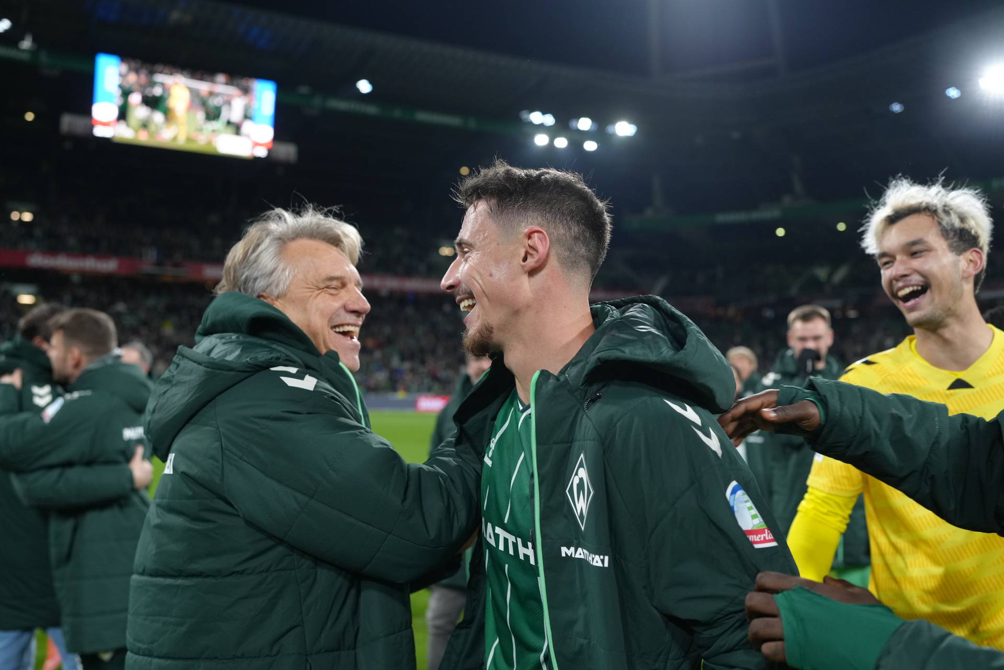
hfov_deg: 54.4
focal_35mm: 35
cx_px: 502
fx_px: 976
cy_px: 335
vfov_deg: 37.9
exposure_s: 1/800
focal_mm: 35
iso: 1000
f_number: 2.8
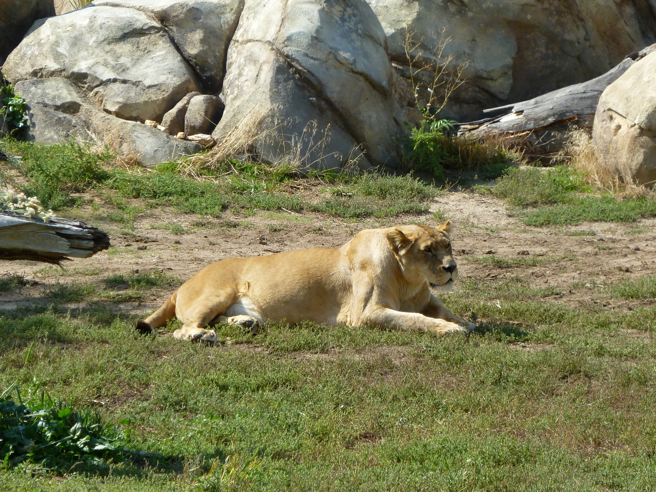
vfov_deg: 5.9
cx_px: 328
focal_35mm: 250
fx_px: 4738
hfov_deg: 7.9
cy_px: 246
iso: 80
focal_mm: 36
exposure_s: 1/125
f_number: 5.9
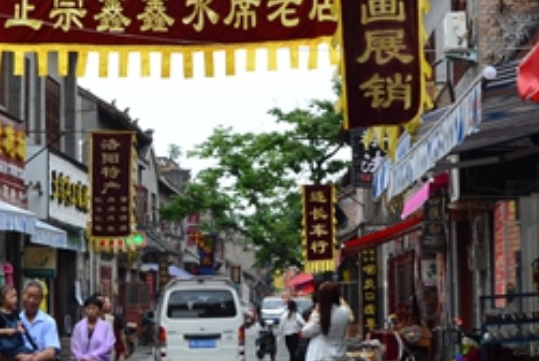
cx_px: 210
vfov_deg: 13.0
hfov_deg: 19.4
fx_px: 1574
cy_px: 272
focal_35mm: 105
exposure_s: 1/160
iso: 400
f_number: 9
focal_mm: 22
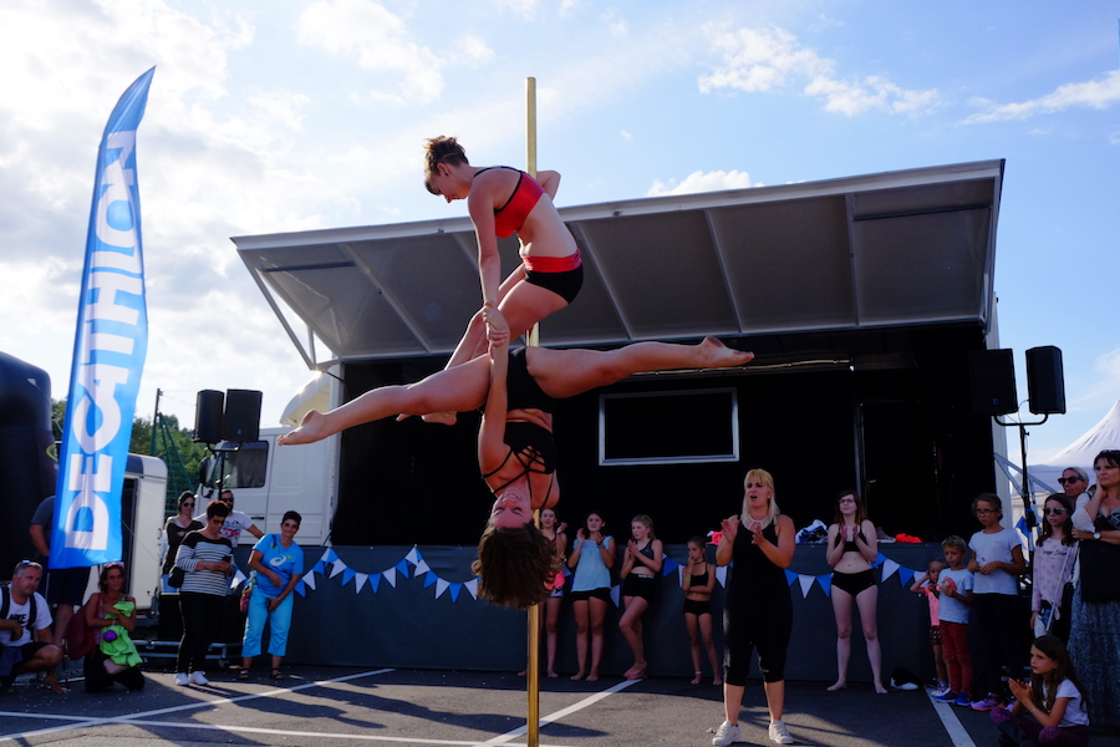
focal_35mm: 33
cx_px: 560
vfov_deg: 40.0
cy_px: 374
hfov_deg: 57.2
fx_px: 1027
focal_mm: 22.2
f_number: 5
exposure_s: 1/1900
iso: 800
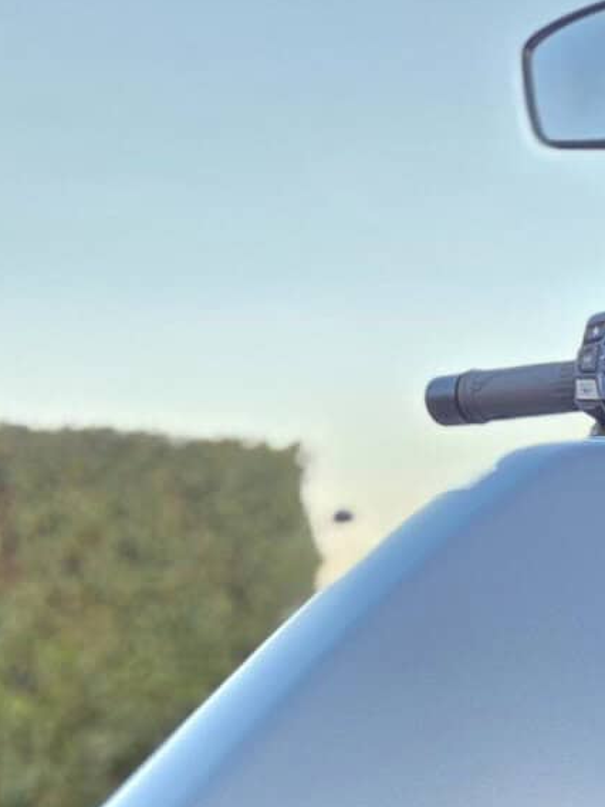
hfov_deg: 16.6
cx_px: 834
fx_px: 1934
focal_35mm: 83
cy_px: 1196
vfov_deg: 20.4
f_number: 1.8
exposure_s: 1/180
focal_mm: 5.4
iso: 160
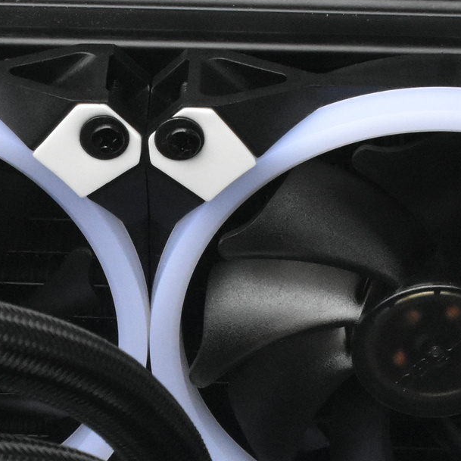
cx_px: 138
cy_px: 535
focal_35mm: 178
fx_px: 2682
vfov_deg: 9.7
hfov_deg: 9.8
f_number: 13
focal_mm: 34
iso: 4000
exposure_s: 1/250
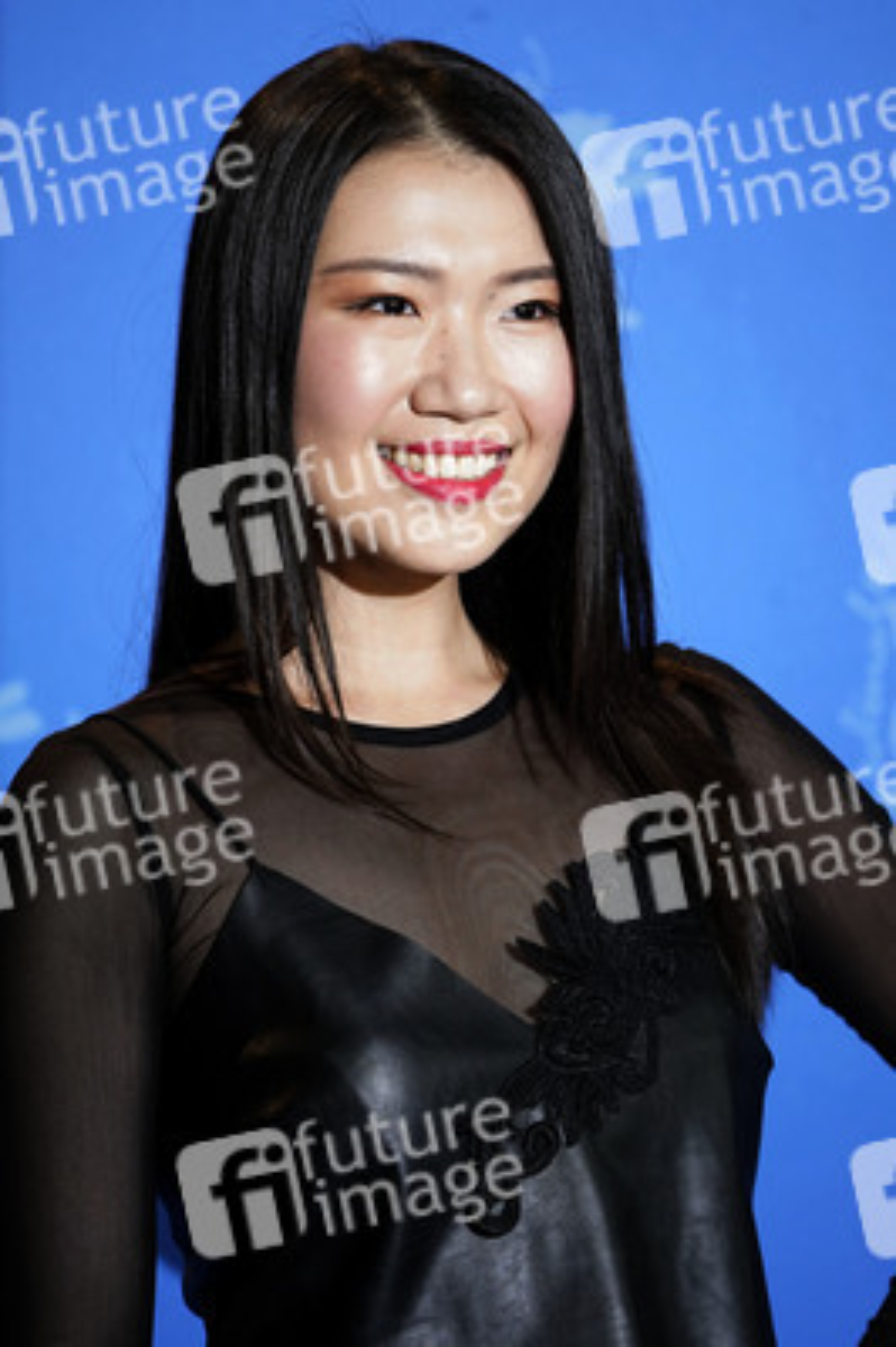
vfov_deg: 10.3
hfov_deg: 6.9
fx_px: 7479
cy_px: 674
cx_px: 448
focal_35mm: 200
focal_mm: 200
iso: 3200
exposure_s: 1/200
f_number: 5.6
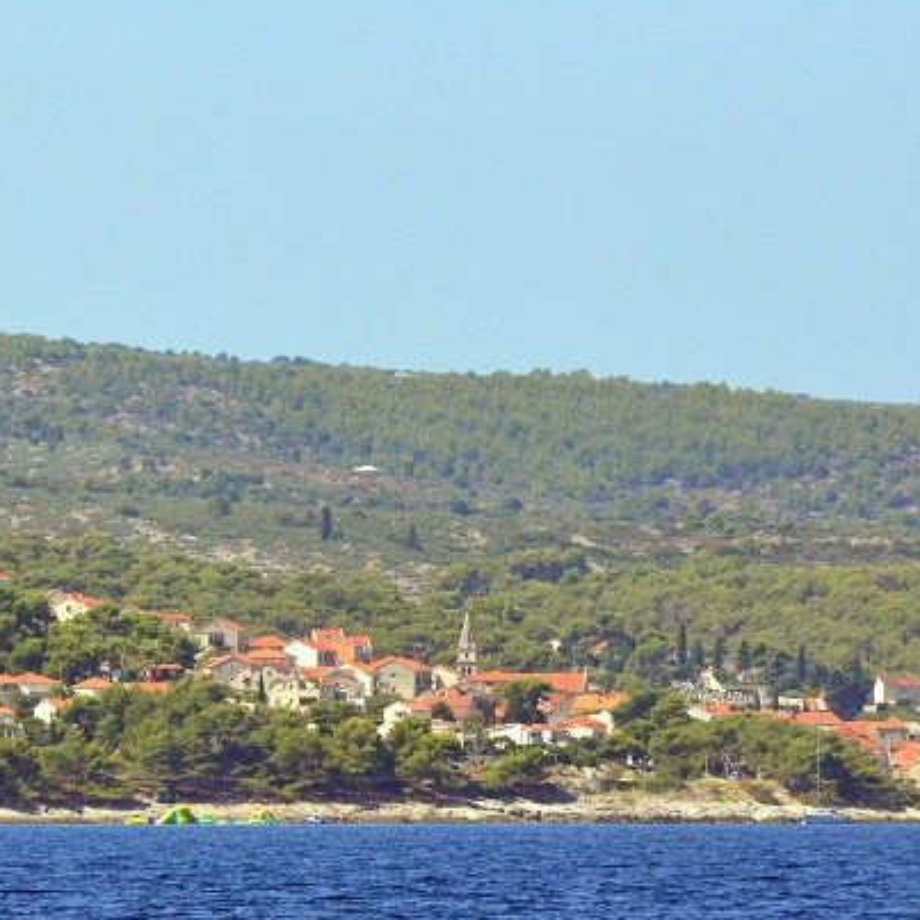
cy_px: 689
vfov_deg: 2.8
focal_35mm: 631
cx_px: 167
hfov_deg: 2.8
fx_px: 18973
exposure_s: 1/8000
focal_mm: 200
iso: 1600
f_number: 5.6
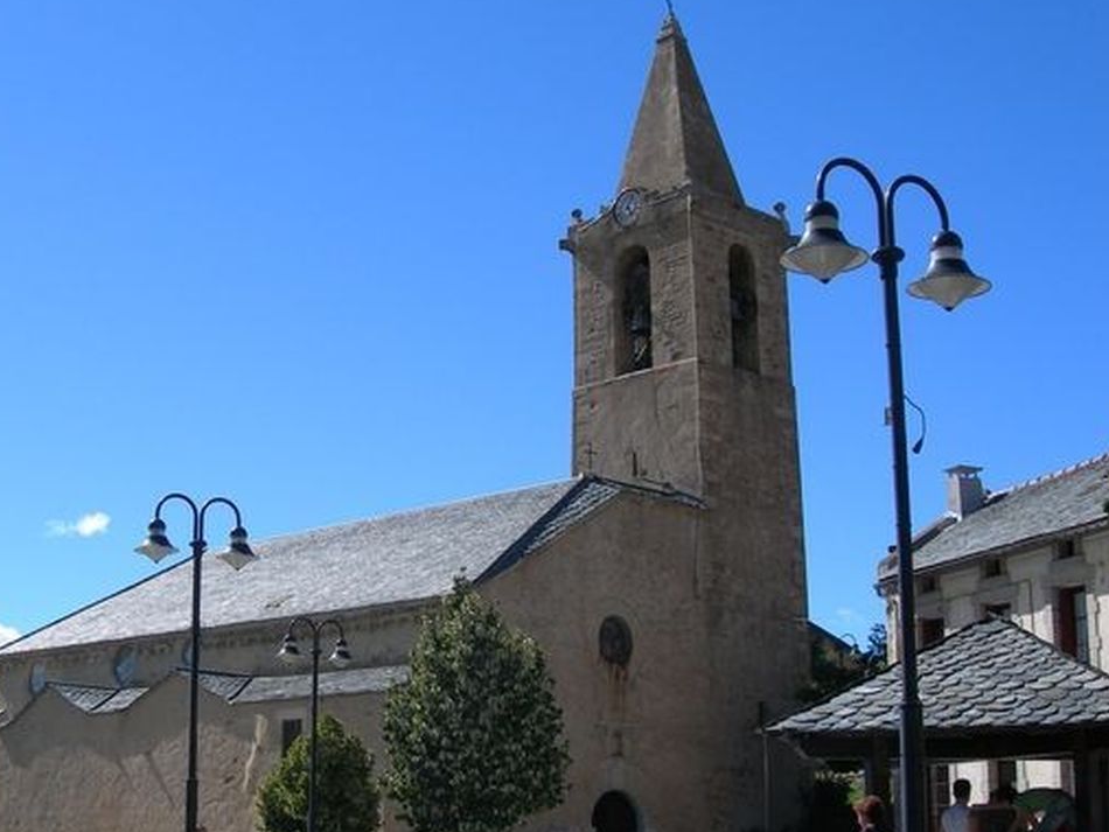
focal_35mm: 48
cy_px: 491
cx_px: 430
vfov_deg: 30.2
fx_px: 1538
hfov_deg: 39.4
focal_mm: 7.8
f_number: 4.8
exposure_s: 1/513
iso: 50
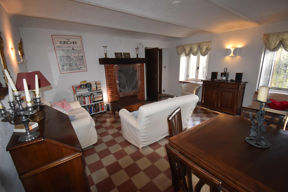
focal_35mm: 15
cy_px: 96
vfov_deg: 77.3
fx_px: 120
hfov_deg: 100.4
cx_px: 144
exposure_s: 1/60
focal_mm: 10
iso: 1600
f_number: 4.5
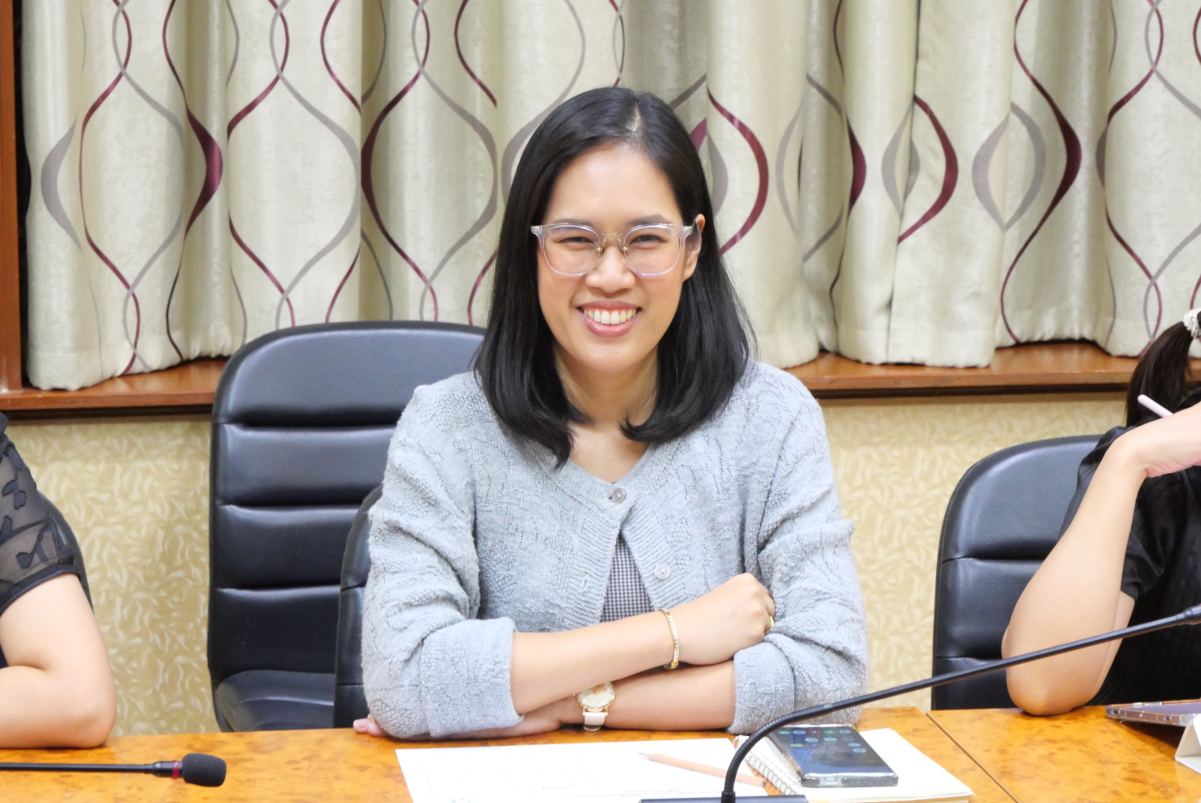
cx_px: 600
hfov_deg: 19.8
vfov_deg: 13.3
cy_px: 402
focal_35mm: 103
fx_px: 3438
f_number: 7.1
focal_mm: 50
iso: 3200
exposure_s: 1/13
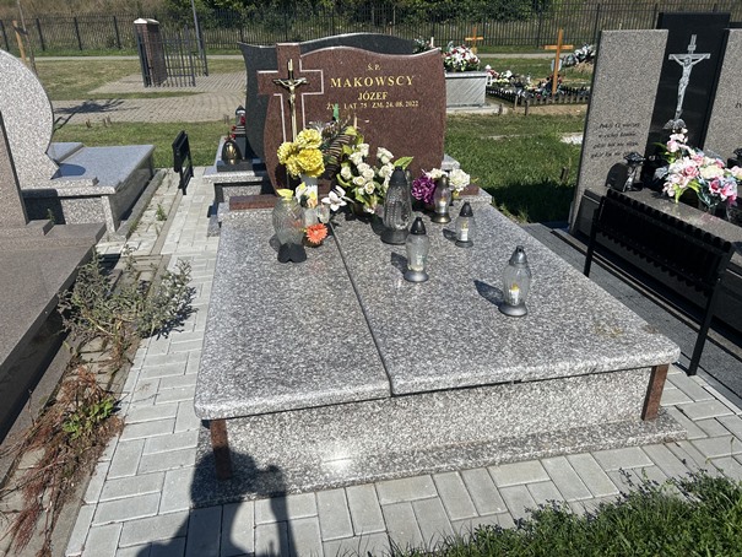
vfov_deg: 53.1
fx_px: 557
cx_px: 371
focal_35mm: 26
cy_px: 278
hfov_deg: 67.3
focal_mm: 5.7
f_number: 1.5
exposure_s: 1/6211
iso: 50
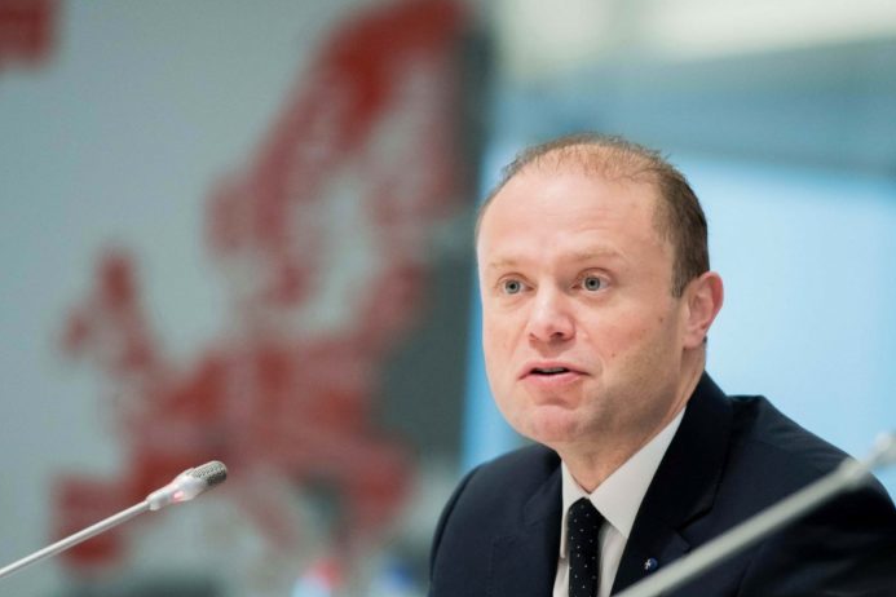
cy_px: 298
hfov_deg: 10.2
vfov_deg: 6.8
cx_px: 449
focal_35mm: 201
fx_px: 5002
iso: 3200
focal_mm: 200
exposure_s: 1/320
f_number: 2.8
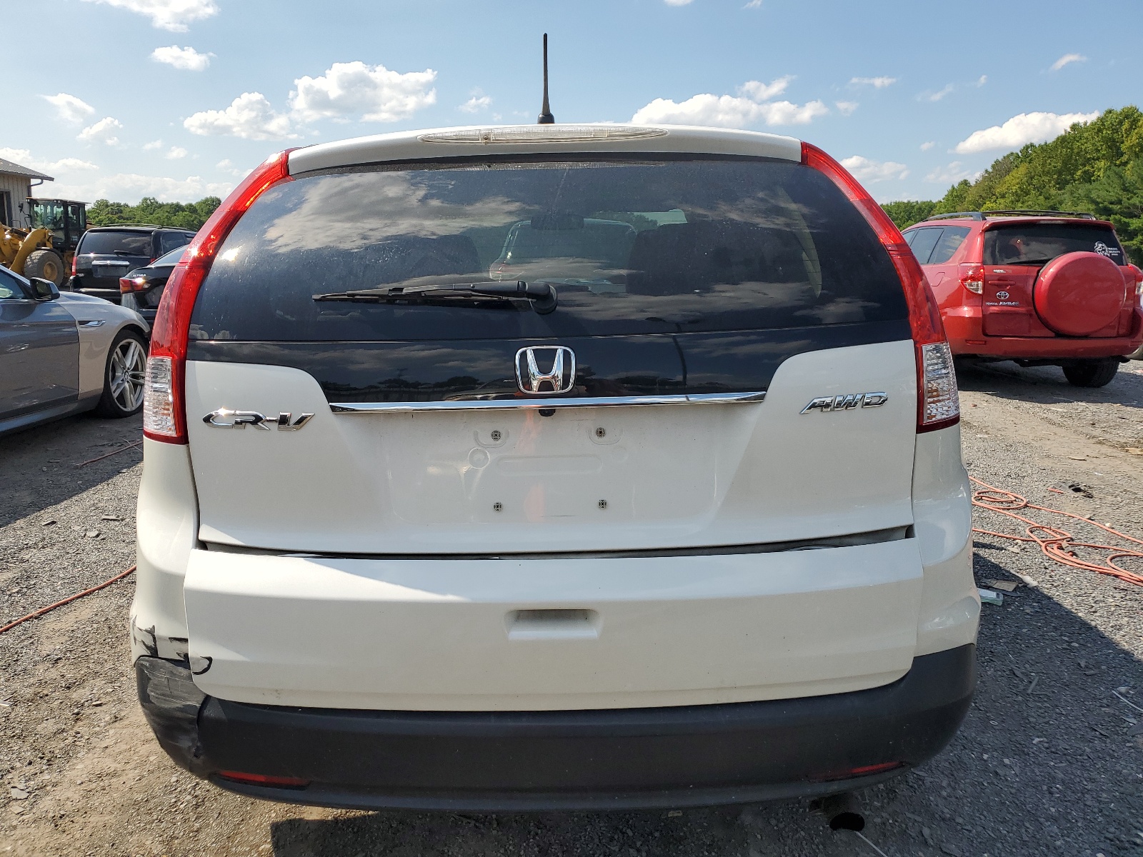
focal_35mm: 26
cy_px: 428
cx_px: 572
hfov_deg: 67.3
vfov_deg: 53.1
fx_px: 859
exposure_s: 1/3333
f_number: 1.5
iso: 50
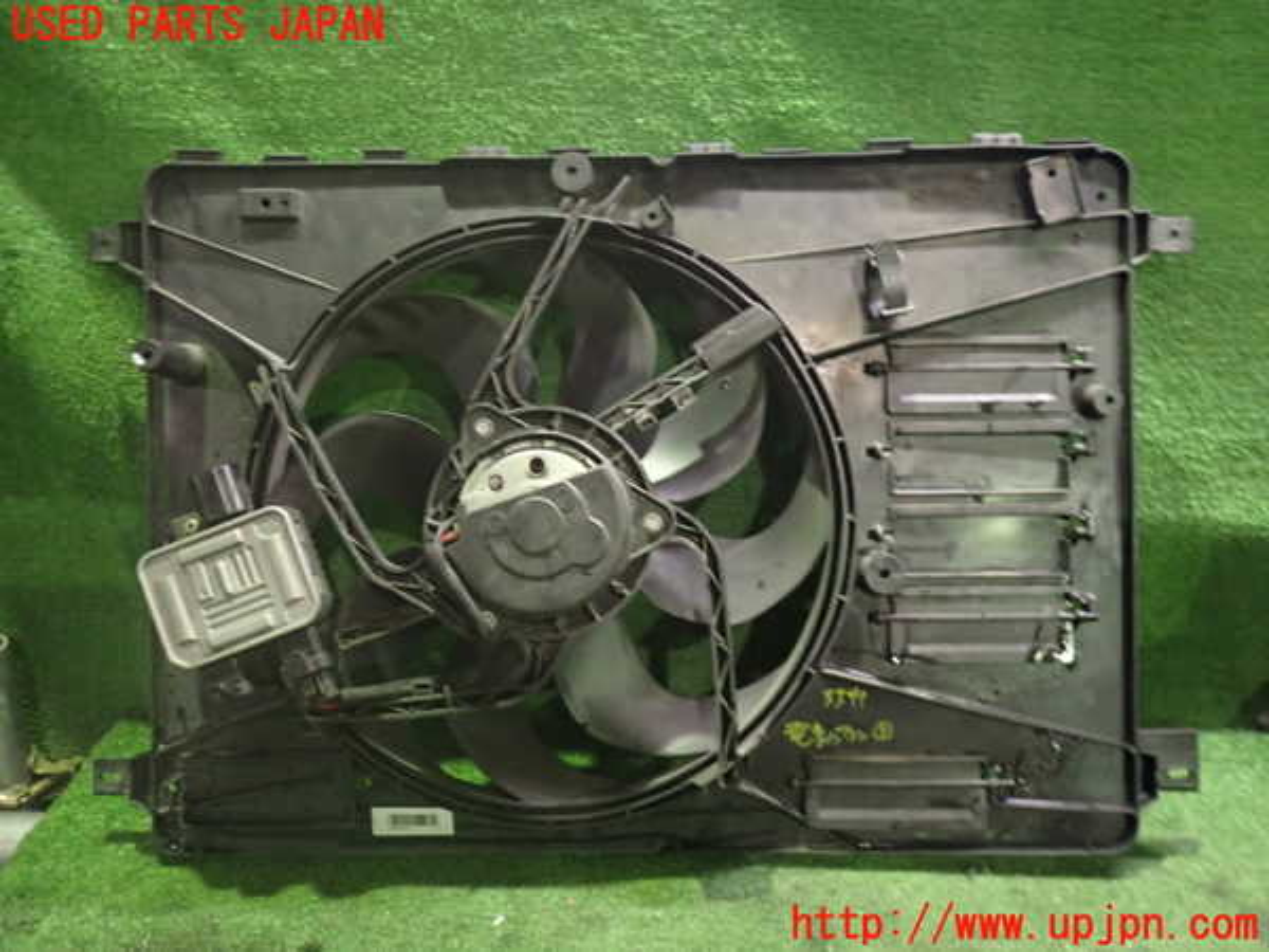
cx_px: 634
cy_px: 476
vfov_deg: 46.8
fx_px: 1100
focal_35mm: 30
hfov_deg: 60.0
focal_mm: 5.4
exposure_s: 1/15
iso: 800
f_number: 2.3
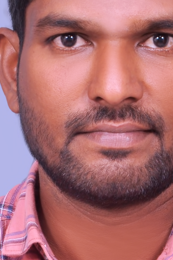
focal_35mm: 263
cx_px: 115
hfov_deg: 5.2
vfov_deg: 7.8
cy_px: 184
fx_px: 1901
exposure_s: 1/160
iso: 250
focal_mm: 50
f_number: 10
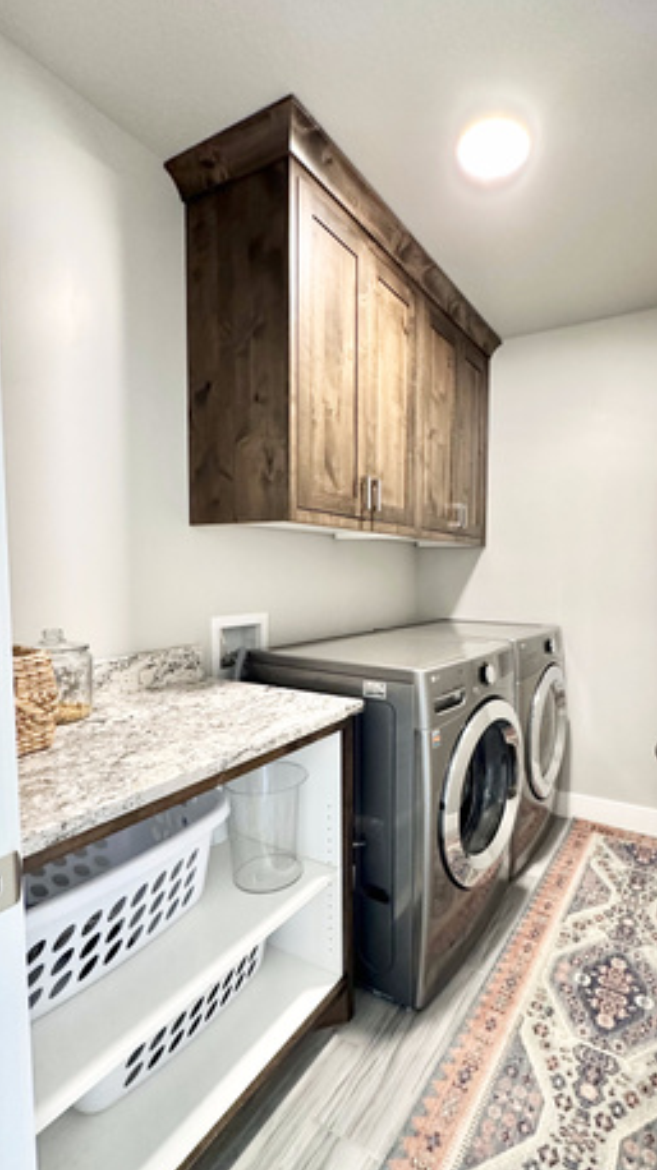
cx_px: 414
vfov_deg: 99.4
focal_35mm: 16
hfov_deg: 65.9
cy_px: 605
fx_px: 496
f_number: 2.2
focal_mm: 2.22
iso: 320
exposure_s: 1/60
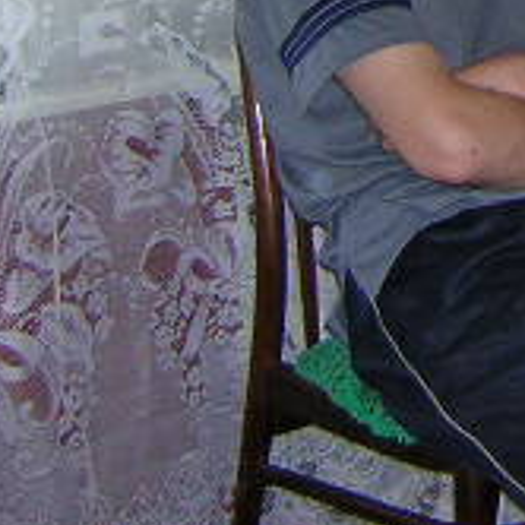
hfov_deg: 12.0
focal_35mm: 136
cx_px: 889
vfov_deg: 12.3
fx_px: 2334
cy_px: -212
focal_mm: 5.2
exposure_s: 1/60.1
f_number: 2.7
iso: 67
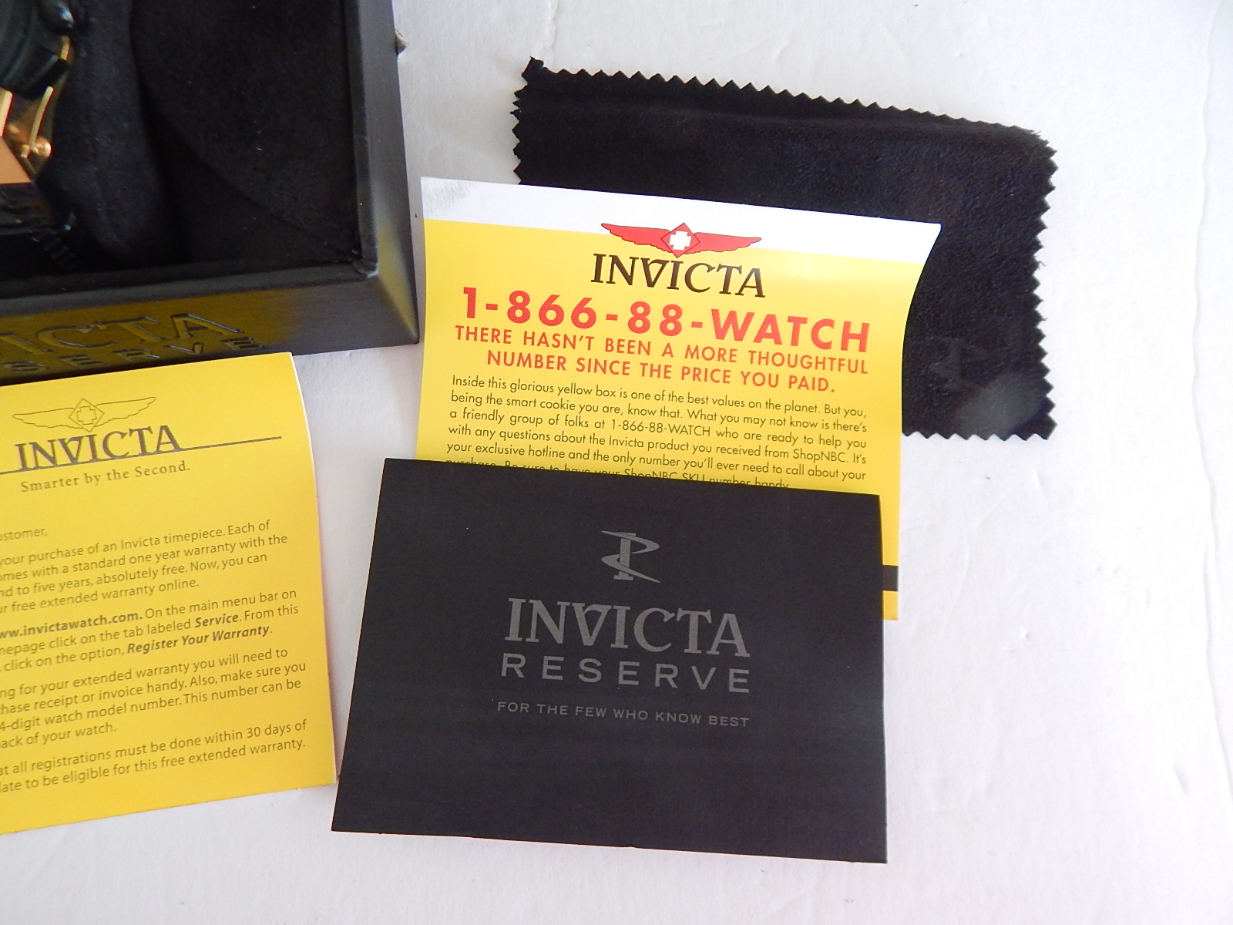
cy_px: 462
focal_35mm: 22
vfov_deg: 61.1
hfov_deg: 76.4
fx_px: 784
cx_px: 616
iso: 400
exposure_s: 1/200
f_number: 3
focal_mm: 4
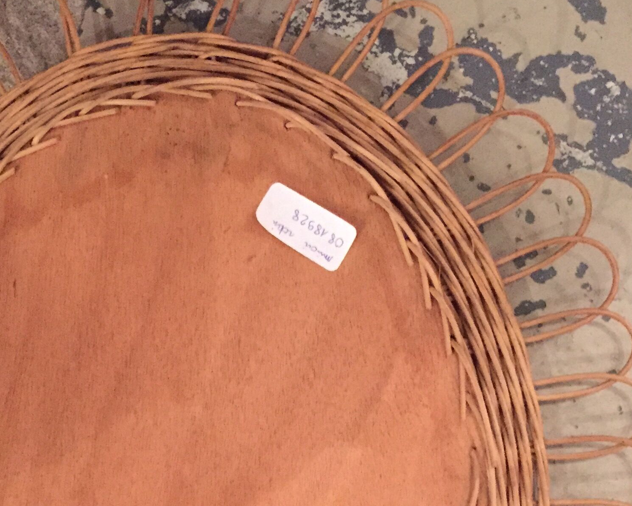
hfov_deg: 30.2
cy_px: 479
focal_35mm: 62
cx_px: 193
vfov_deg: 23.8
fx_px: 1160
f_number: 2.2
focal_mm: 4.15
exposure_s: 1/17
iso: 400
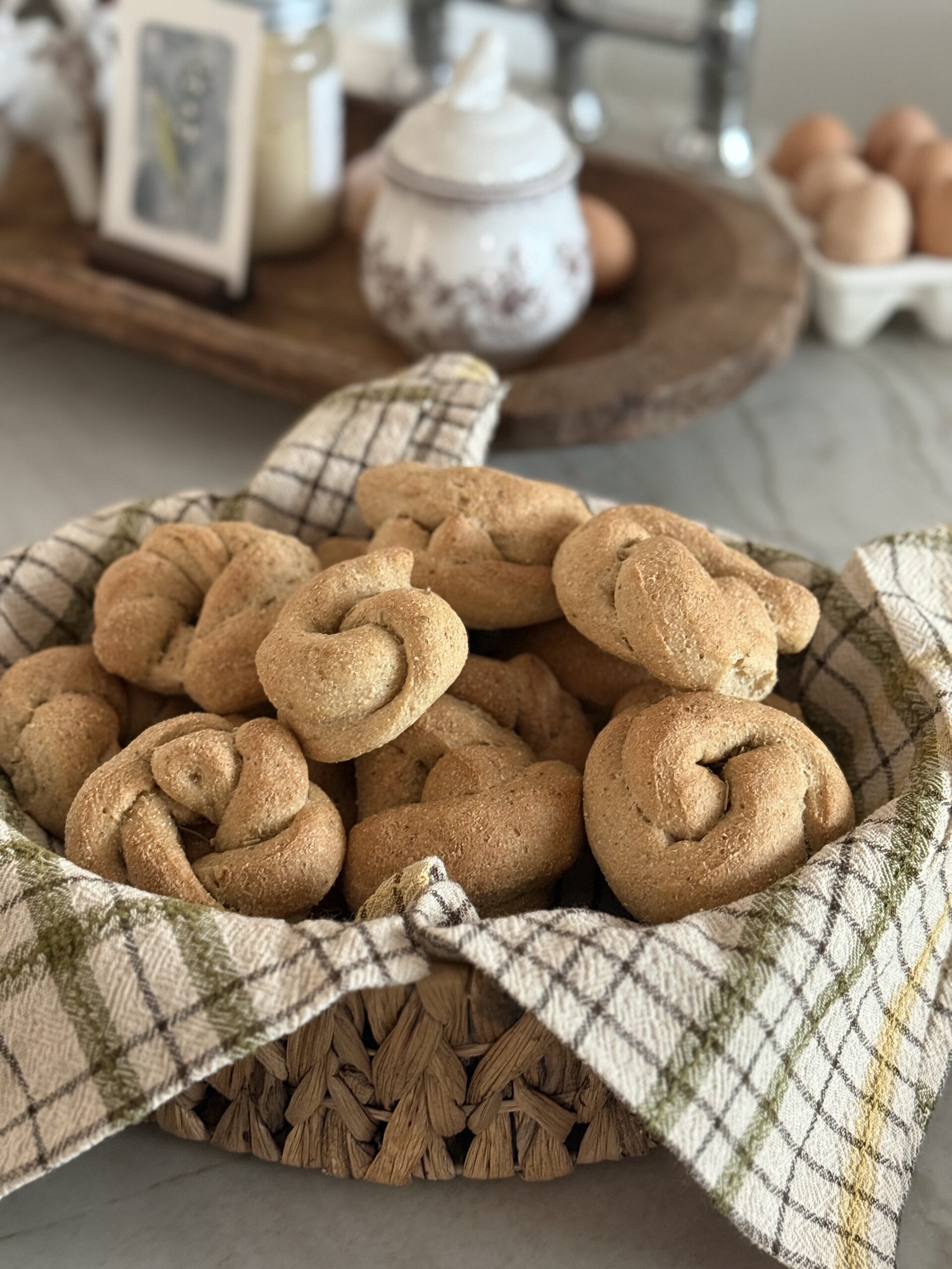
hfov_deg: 30.3
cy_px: 634
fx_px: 1760
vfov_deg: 39.7
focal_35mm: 48
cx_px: 476
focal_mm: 6.76
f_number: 1.78
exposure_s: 1/35
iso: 500
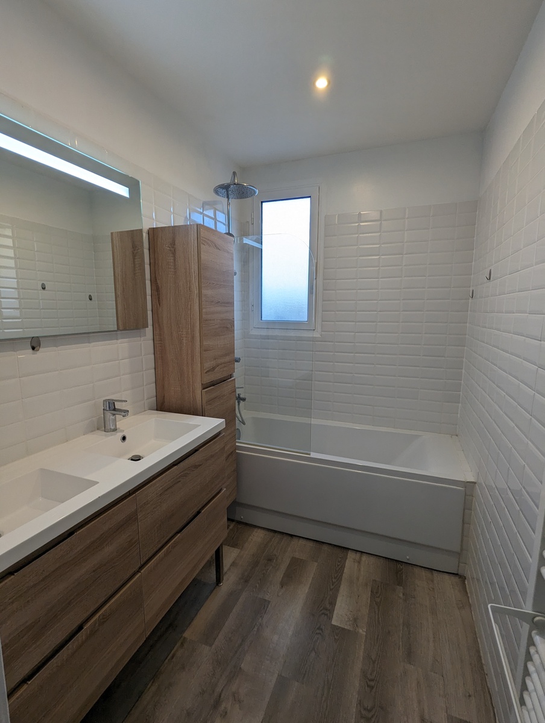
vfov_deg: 94.4
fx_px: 335
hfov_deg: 78.3
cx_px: 272
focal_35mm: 16
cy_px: 362
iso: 104
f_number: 2.2
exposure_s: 1/100
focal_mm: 2.35
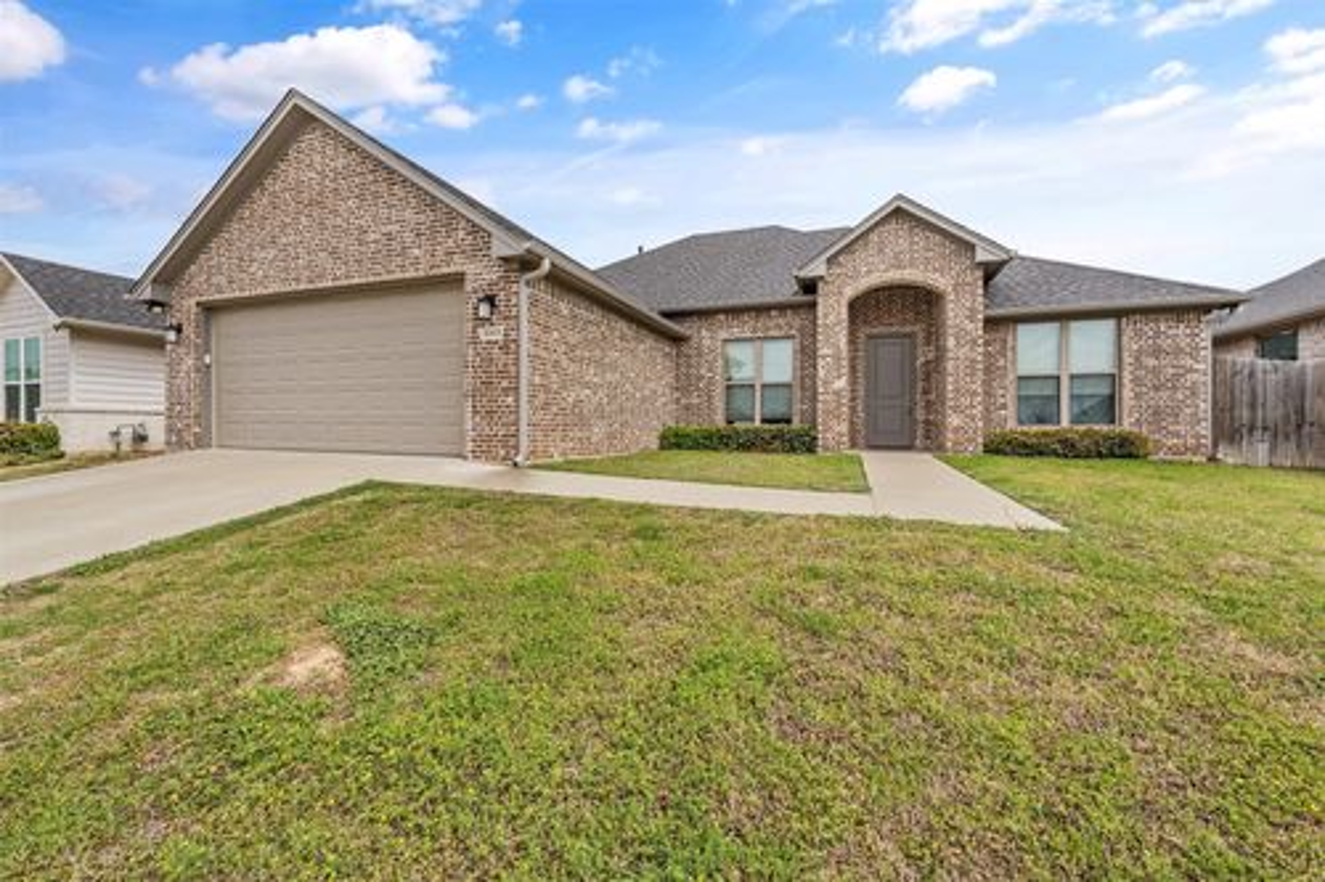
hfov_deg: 104.3
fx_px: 515
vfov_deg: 81.2
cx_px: 662
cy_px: 441
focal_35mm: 14
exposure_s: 1/1600
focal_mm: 14
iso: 800
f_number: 8
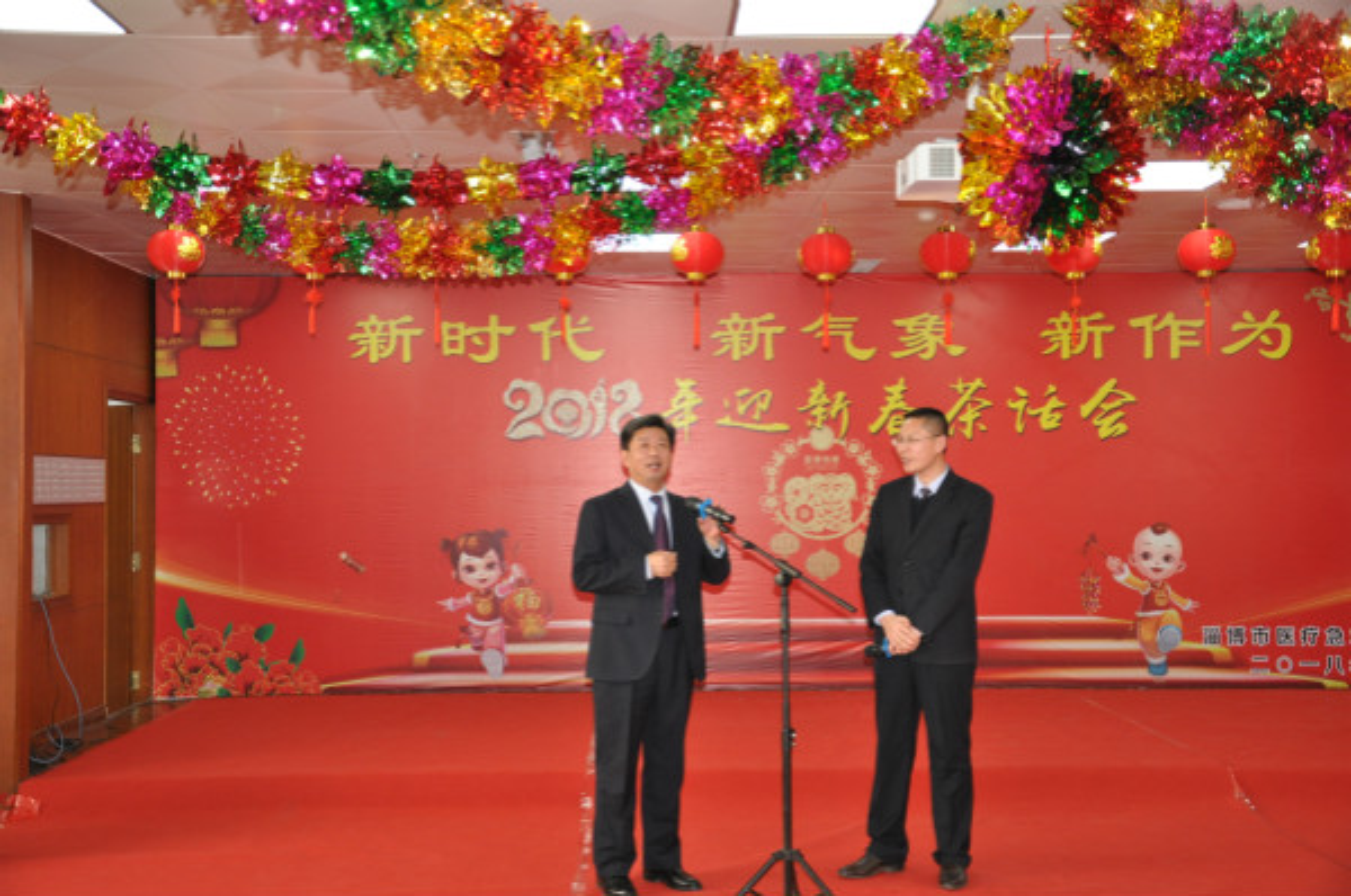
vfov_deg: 34.1
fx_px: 1461
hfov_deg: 49.6
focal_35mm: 39
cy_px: 448
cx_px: 676
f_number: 4
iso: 800
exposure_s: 1/60
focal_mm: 26
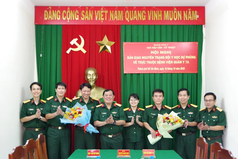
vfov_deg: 29.3
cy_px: 80
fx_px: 304
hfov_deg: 42.7
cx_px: 119
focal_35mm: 46
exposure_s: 1/125
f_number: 4.5
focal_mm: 31
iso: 6400
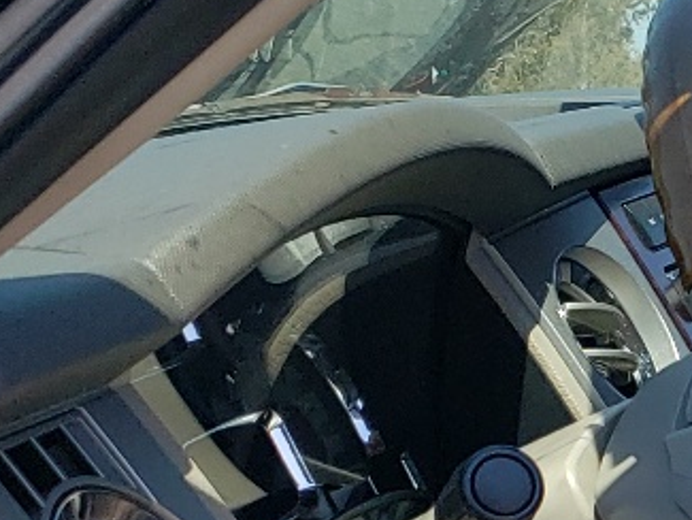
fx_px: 2560
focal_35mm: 128
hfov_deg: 13.5
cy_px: 769
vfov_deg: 11.2
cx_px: 1318
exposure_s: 1/1667
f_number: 1.5
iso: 50
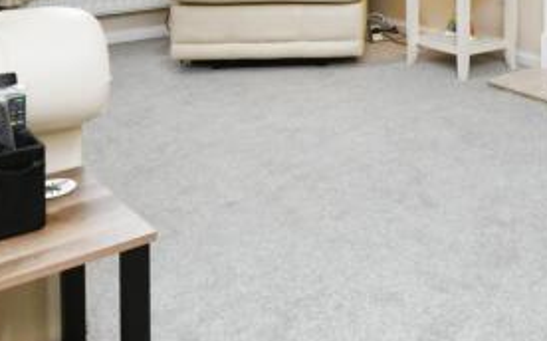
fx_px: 789
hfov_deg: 35.9
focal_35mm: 53
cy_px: -140
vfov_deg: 21.3
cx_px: 493
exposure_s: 1/60
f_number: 6.3
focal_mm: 14
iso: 800
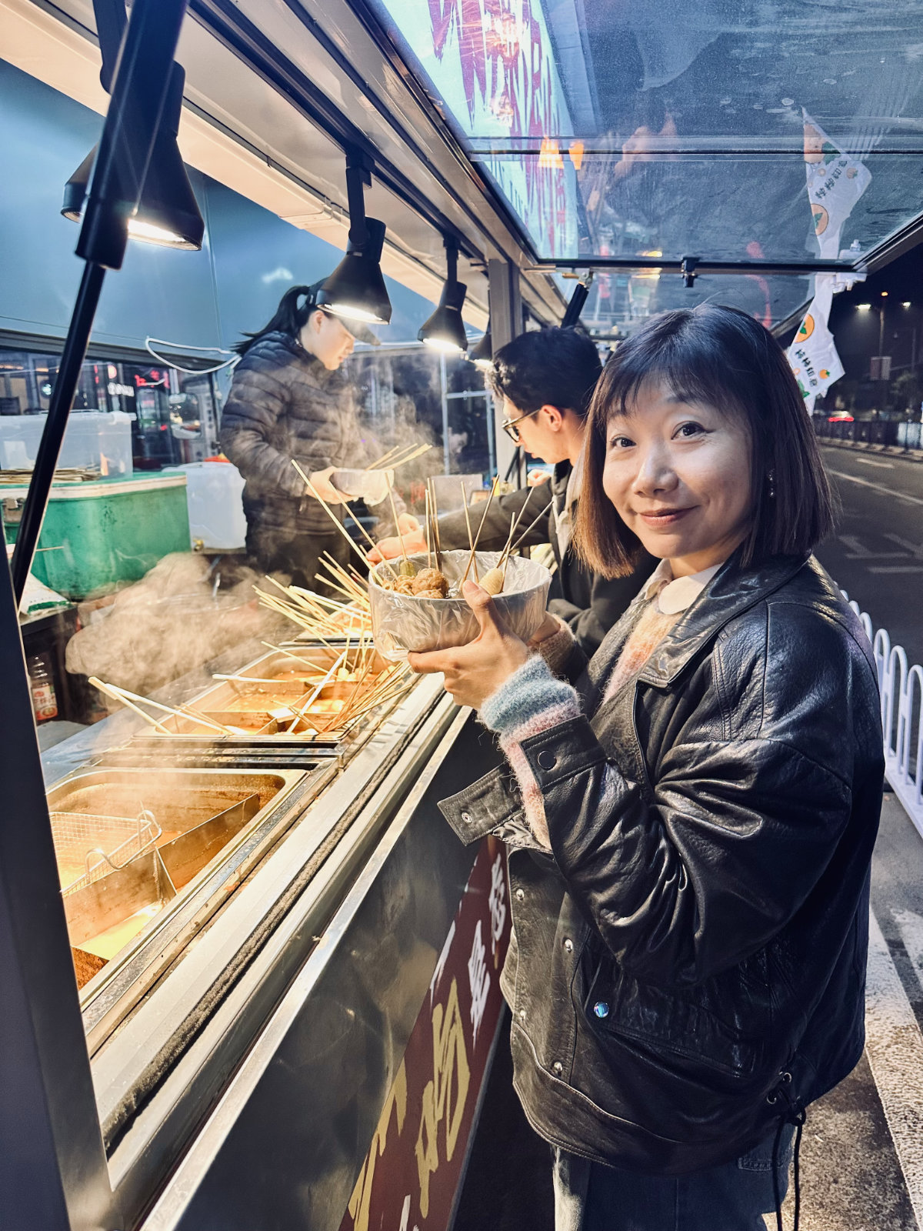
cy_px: 616
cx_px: 462
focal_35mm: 24
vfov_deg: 71.6
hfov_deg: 56.8
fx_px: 853
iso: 160
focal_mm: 6.9
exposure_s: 1/56
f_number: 1.8
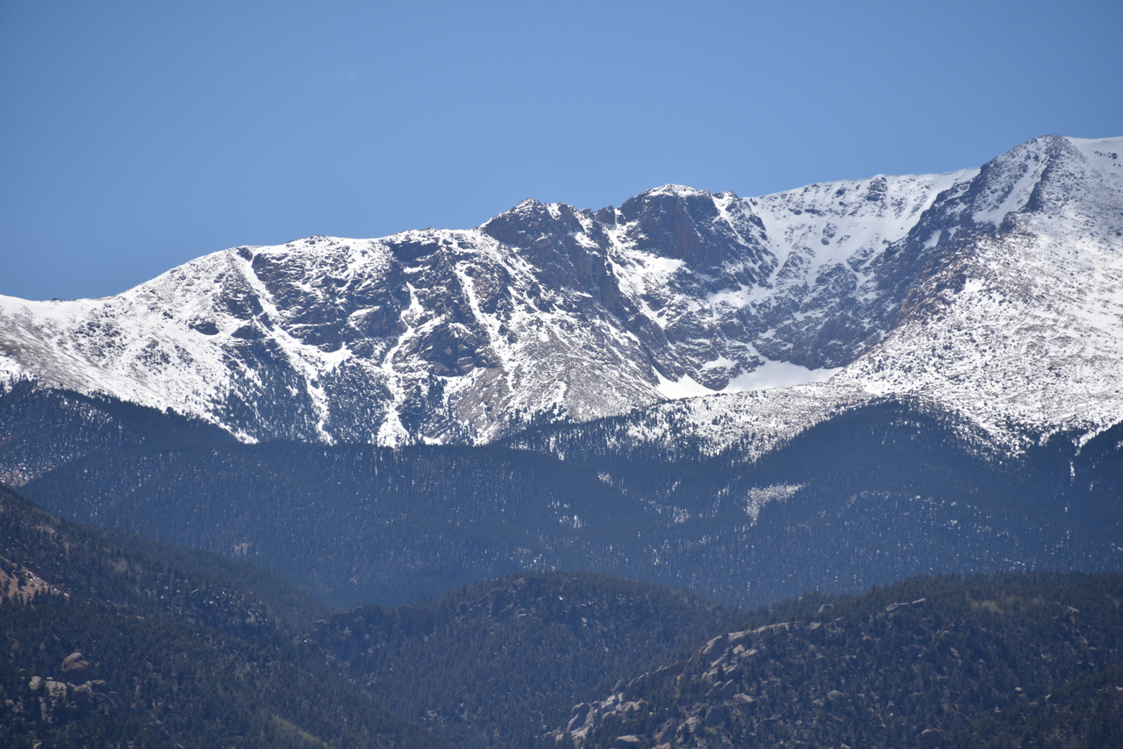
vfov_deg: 4.6
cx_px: 562
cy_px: 374
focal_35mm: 300
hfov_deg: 6.9
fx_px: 9360
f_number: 8
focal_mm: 300
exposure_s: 1/640
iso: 100
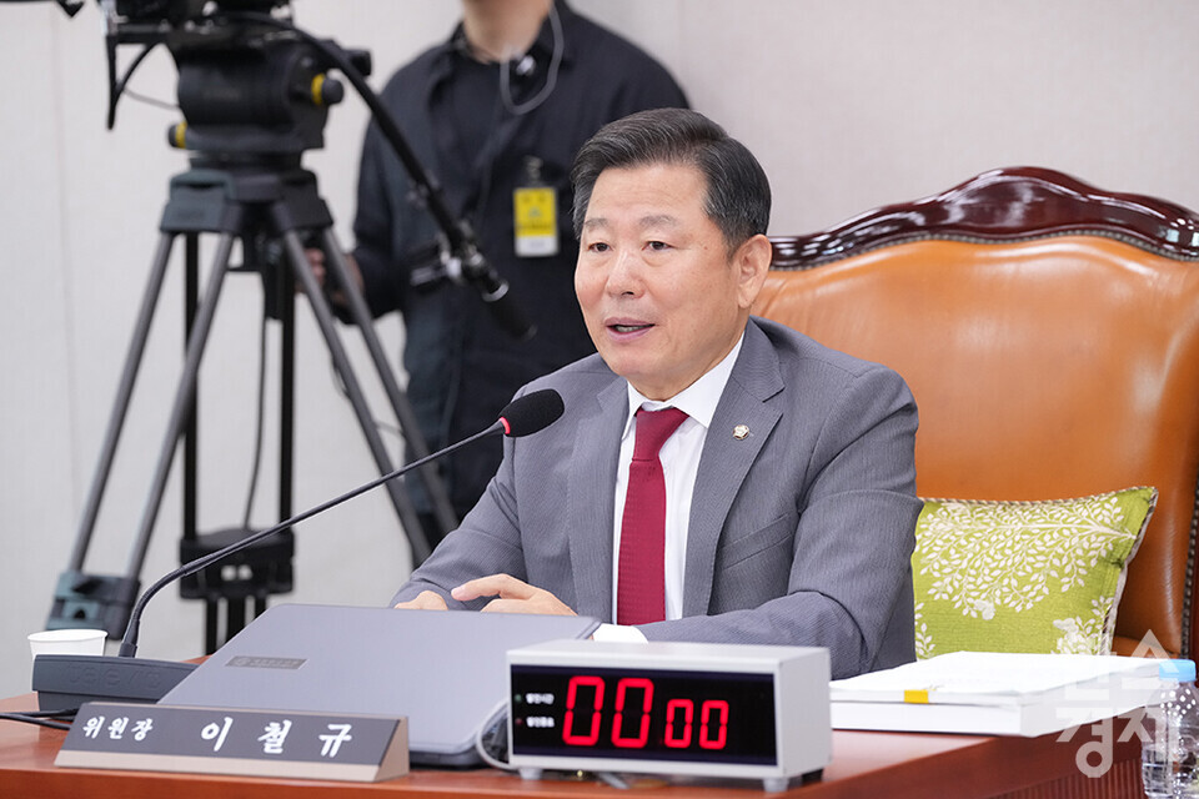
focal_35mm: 167
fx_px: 5562
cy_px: 400
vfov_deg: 8.2
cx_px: 600
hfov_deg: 12.3
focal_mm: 167
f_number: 5
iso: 3200
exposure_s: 1/160
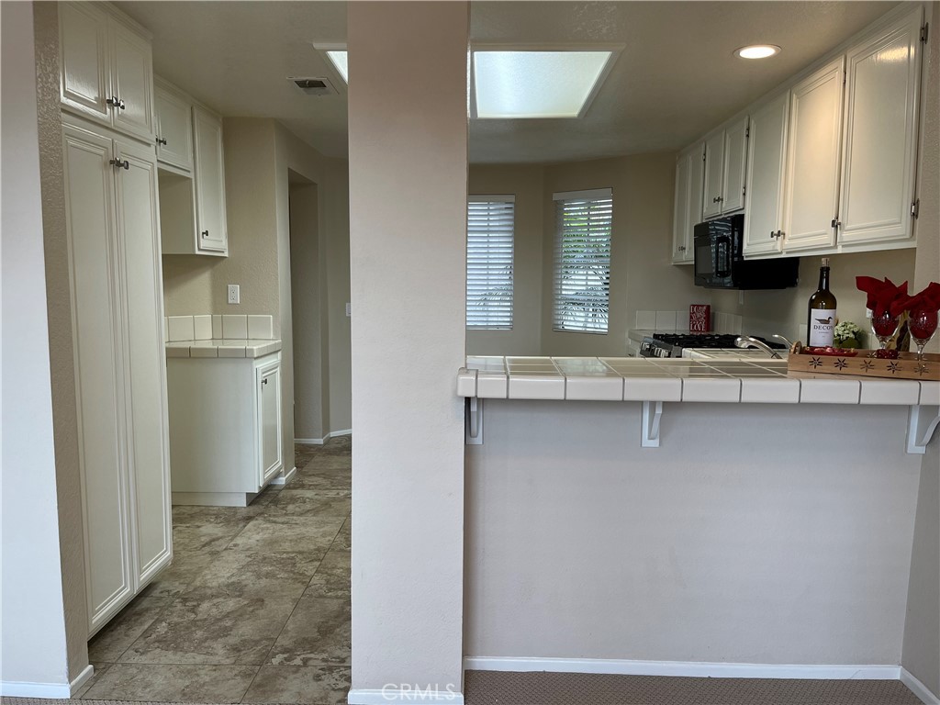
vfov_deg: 53.1
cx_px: 470
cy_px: 352
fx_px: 706
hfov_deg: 67.3
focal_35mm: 26
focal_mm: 5.1
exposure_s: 1/150
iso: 64
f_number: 1.6
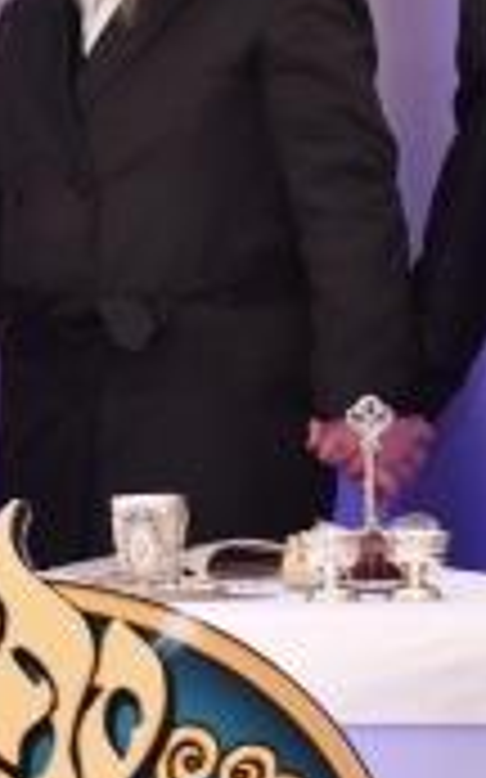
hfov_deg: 7.6
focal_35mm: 169
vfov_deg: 12.4
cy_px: 340
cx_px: -230
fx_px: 3584
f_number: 4
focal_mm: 28
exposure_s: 1/125
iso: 1600
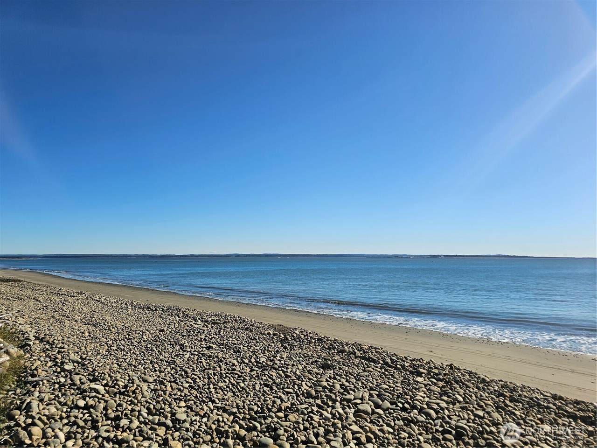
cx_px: 298
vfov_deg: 58.9
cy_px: 224
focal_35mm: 23
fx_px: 397
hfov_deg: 73.9
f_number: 1.7
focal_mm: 6.3
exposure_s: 1/1695
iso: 12
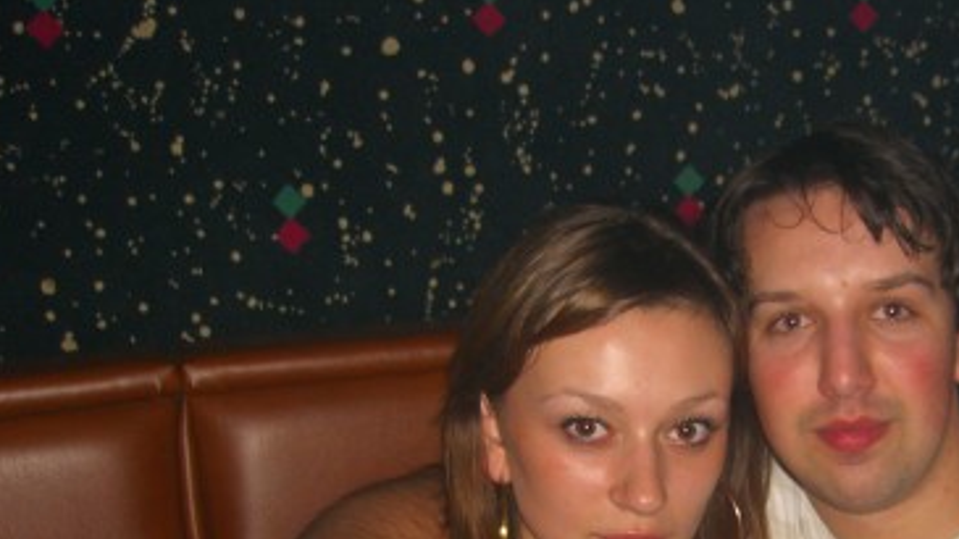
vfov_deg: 17.2
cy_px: 586
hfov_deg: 30.5
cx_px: 723
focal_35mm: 68
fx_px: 1729
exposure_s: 1/60
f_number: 2.8
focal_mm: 7.9
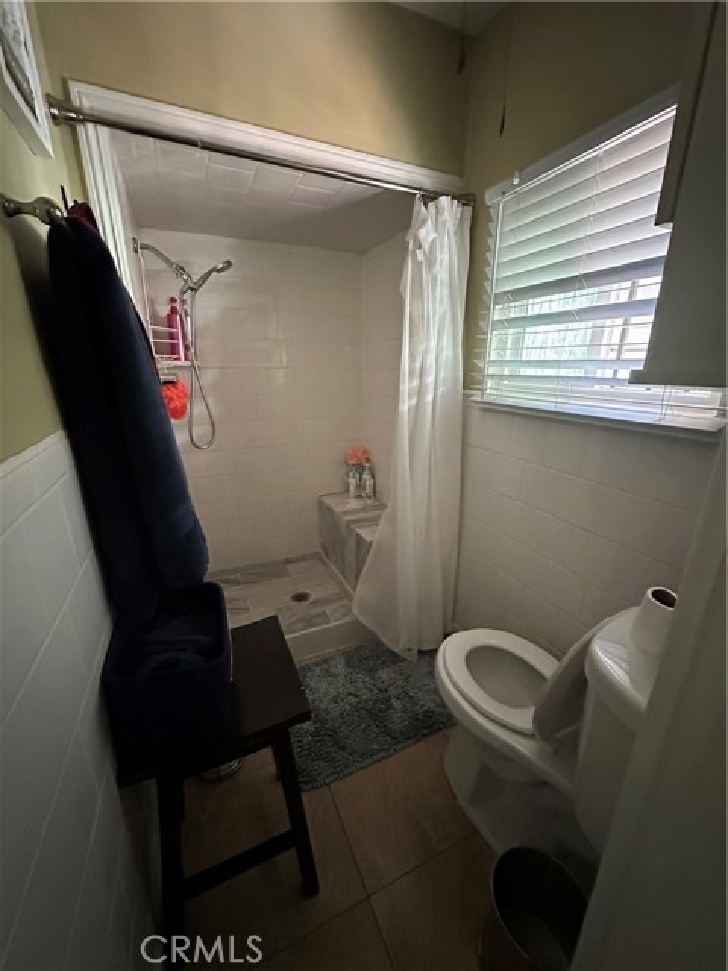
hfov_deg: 85.7
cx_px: 364
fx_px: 393
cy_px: 486
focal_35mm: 14
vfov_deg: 102.1
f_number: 2.2
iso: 1600
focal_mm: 2.22
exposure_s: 1/40
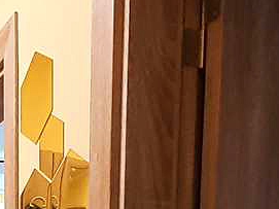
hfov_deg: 24.5
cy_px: 411
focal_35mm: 72
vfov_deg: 16.1
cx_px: -55
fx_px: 580
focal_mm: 1.42
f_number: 2.2
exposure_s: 1/33
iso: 200
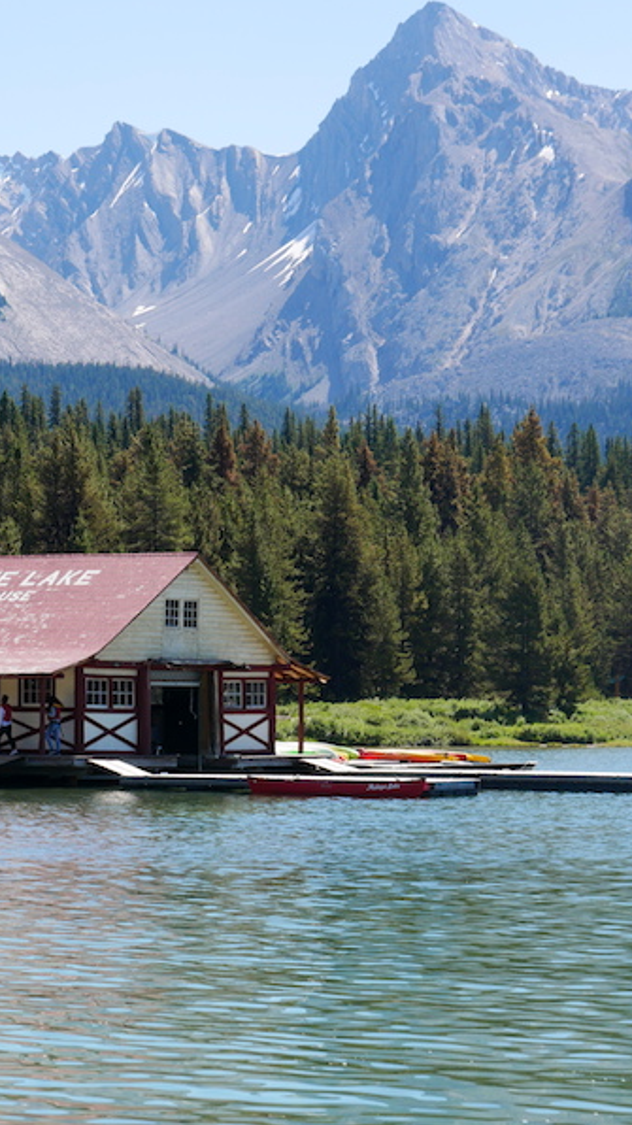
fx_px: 3667
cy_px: 562
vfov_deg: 17.4
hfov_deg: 9.8
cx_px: -19
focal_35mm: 123
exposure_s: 1/400
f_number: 6.3
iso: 200
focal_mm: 42
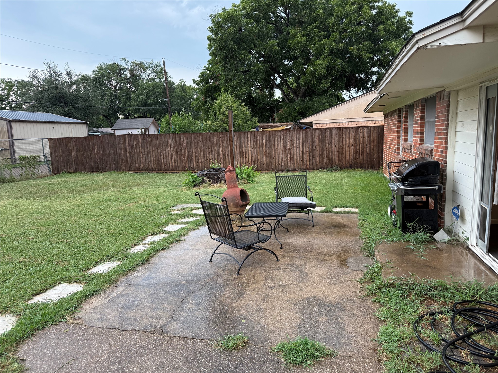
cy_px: 186
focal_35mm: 24
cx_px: 249
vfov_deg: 56.8
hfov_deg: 71.6
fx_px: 345
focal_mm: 6.76
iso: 100
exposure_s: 1/265
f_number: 1.78
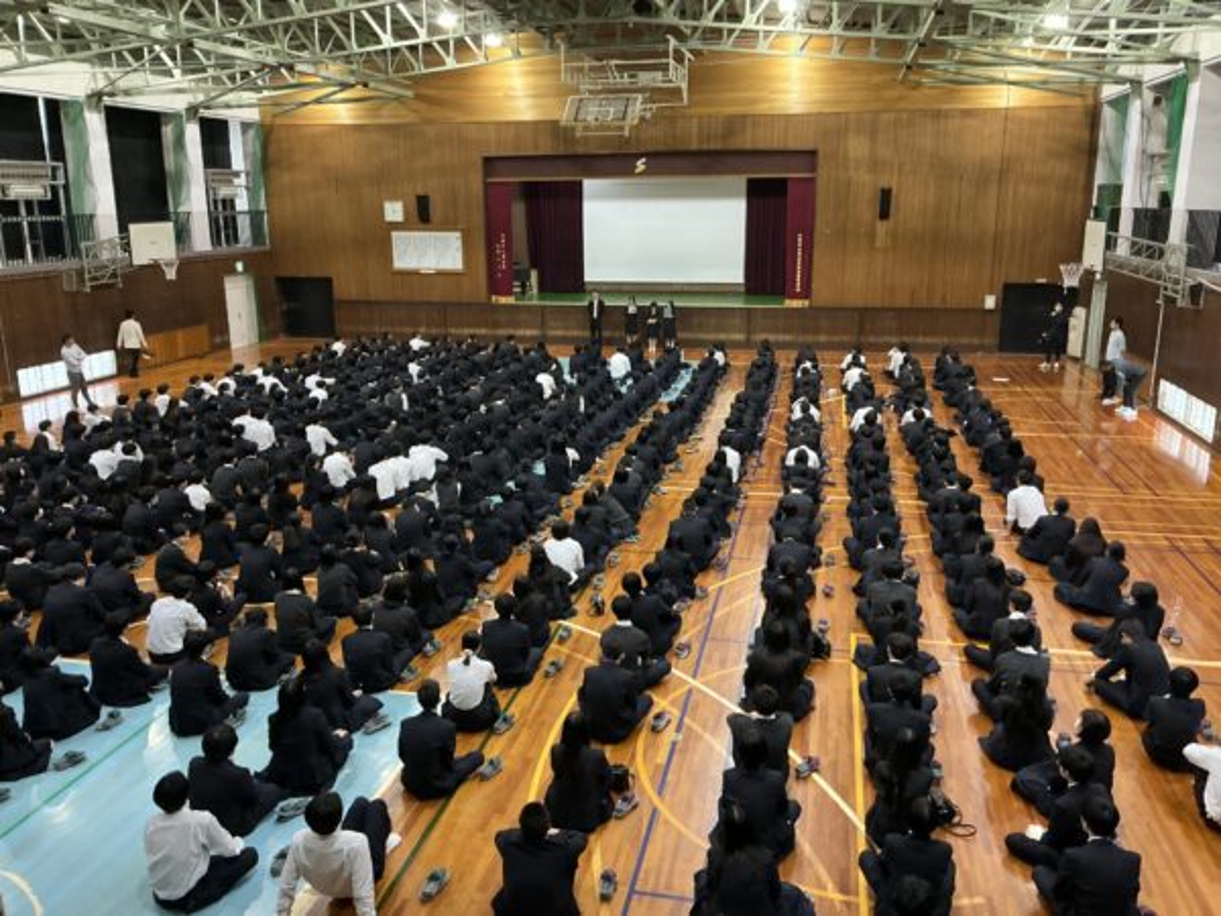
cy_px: 458
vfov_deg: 49.7
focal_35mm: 28
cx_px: 610
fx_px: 988
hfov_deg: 63.4
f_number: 1.8
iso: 250
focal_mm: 3
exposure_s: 1/60
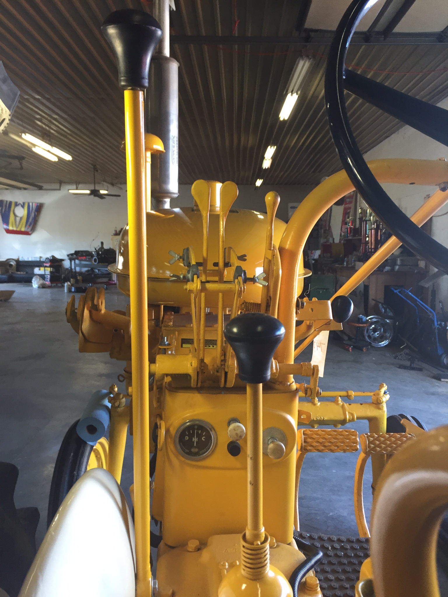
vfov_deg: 61.7
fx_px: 500
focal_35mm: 29
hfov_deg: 48.2
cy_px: 298
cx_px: 224
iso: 40
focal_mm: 4.15
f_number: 2.2
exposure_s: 1/30
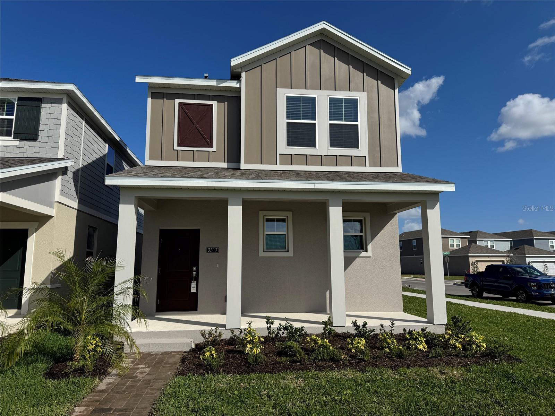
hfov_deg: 71.6
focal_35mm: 24
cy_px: 208
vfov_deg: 56.8
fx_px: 385
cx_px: 278
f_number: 1.78
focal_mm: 6.76
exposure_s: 1/9009
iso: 80
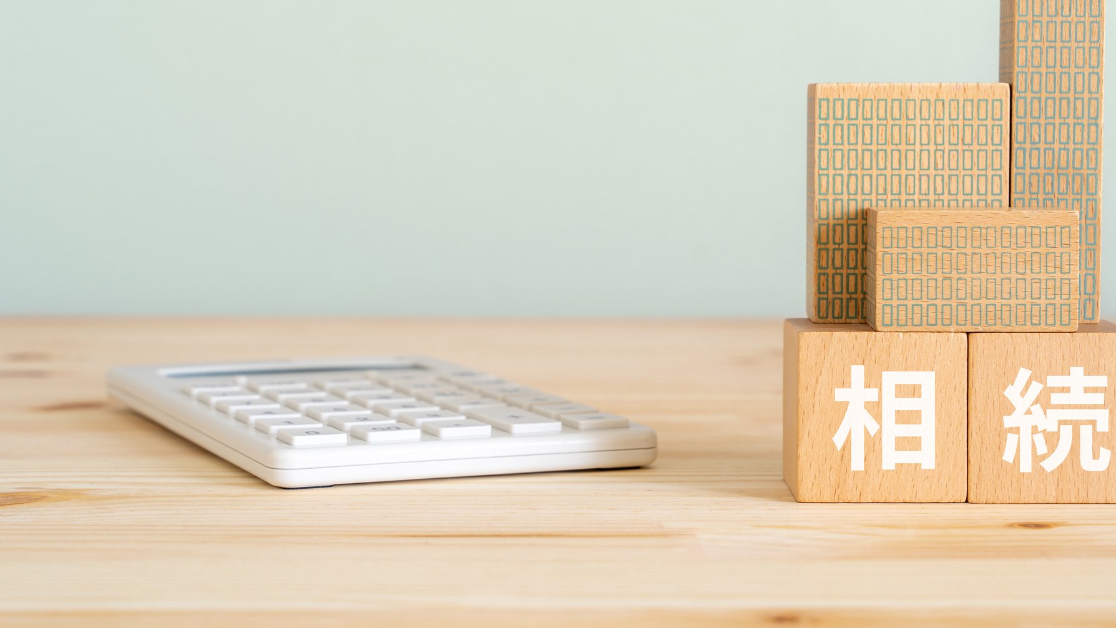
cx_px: 615
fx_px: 2427
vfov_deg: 14.7
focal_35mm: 82
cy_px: 217
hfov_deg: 25.9
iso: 100
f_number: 9
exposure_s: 1/6
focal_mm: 70
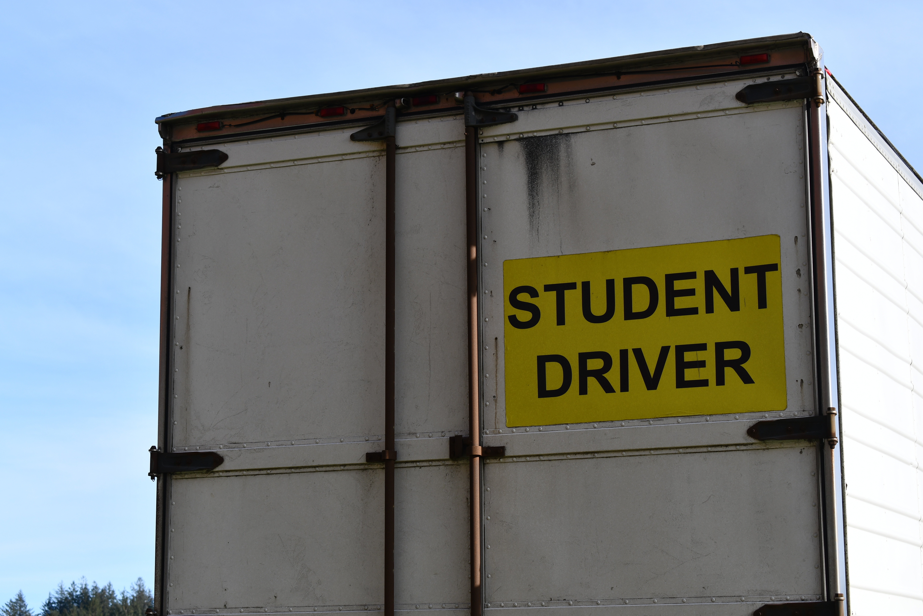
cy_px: 308
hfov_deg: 24.8
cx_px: 462
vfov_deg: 16.7
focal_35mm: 82
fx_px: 2102
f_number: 8
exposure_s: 1/250
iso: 110
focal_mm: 55
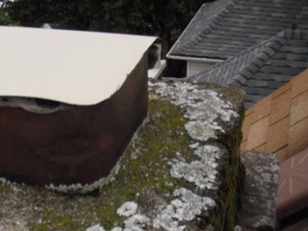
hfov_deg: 33.4
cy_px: 166
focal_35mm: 57
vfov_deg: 25.4
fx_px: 507
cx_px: 97
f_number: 6.6
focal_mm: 6.7
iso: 100
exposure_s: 1/200
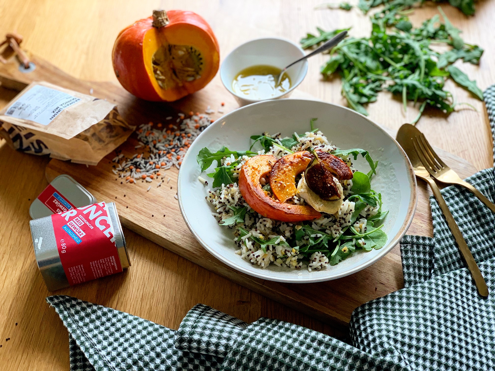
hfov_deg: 36.8
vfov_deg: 28.0
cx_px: 248
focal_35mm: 52
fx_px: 744
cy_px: 186
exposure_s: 1/122
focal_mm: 6
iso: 125
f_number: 2.4
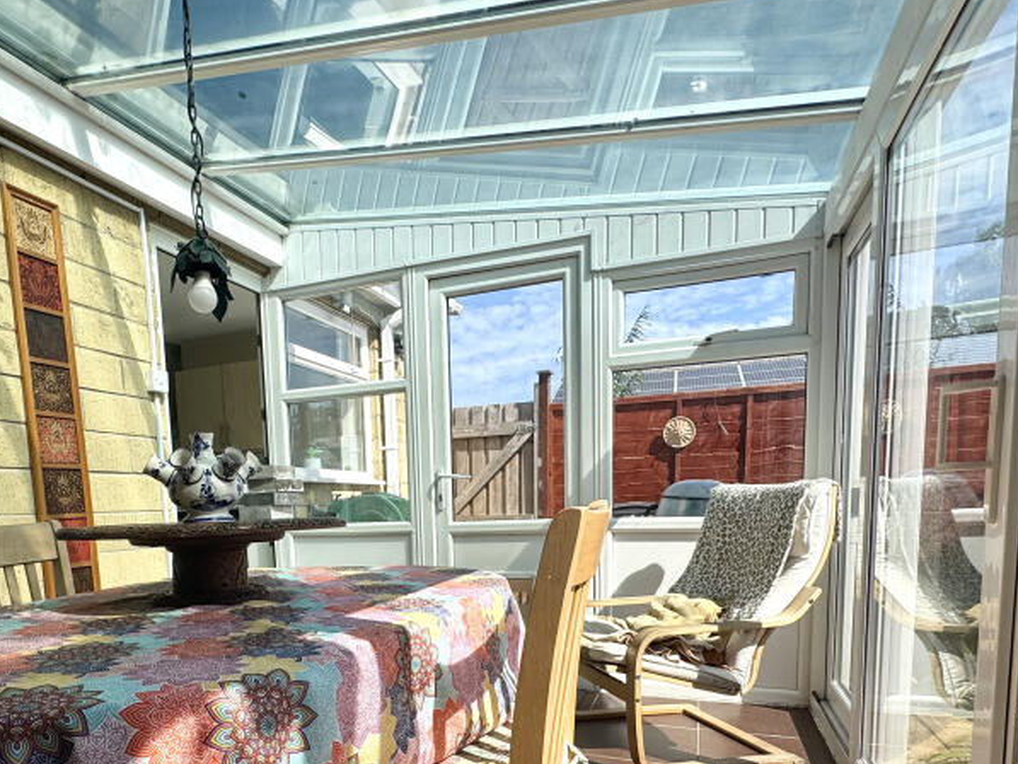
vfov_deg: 53.6
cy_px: 593
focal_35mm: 24
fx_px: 706
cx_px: 399
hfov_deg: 70.7
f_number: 2.2
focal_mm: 2.22
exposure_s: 1/1600
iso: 50
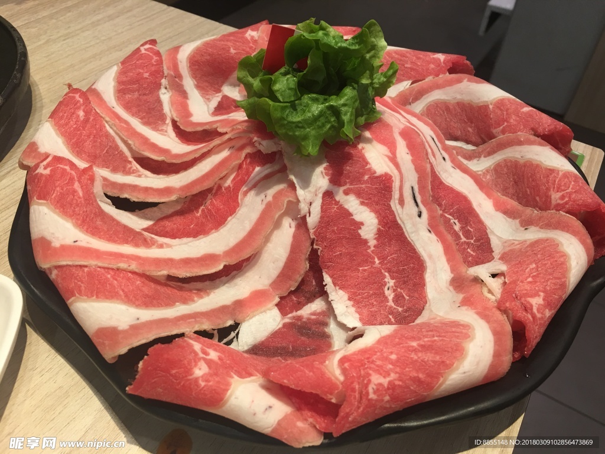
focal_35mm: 29
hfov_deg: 61.7
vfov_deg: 48.2
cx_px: 302
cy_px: 227
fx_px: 507
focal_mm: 4.15
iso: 32
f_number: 2.2
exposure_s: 1/17
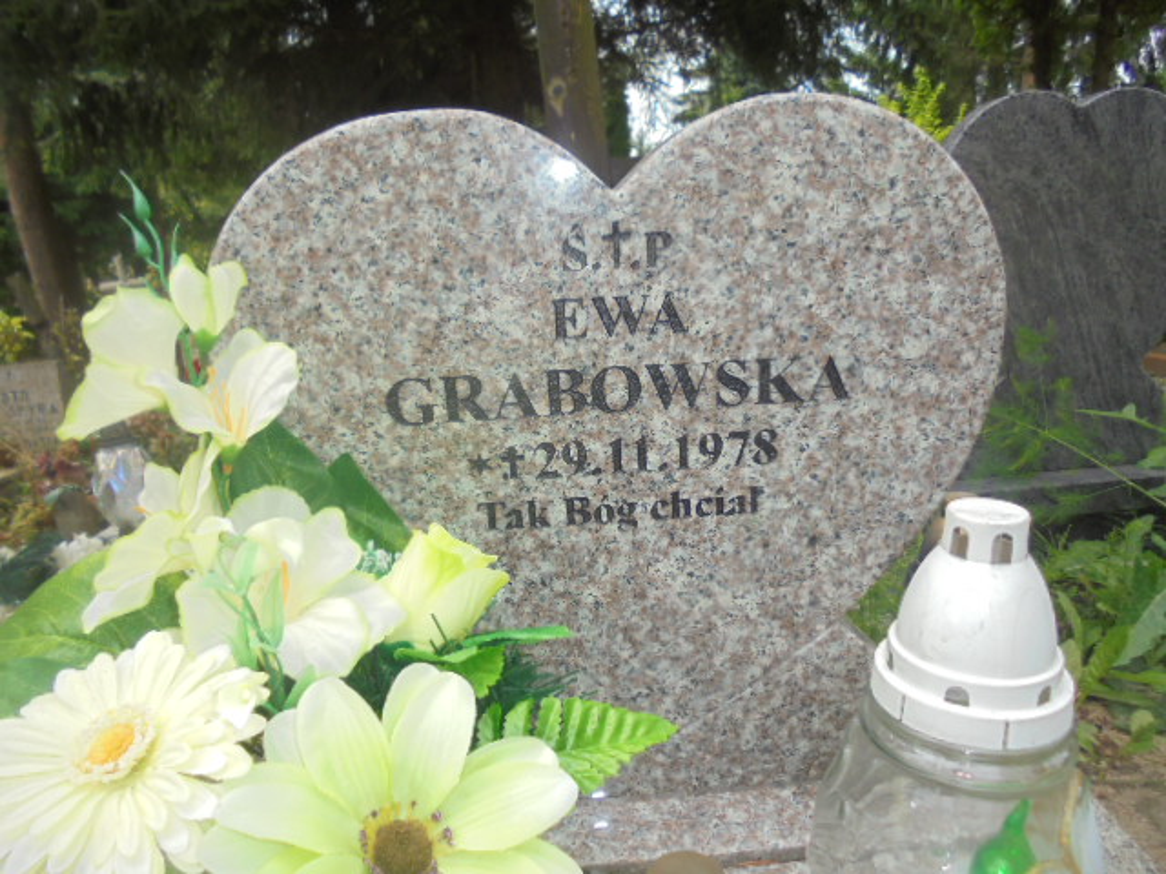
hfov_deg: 67.3
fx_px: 876
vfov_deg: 53.1
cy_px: 437
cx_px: 583
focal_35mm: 26
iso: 100
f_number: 3.5
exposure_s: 1/250
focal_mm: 4.6
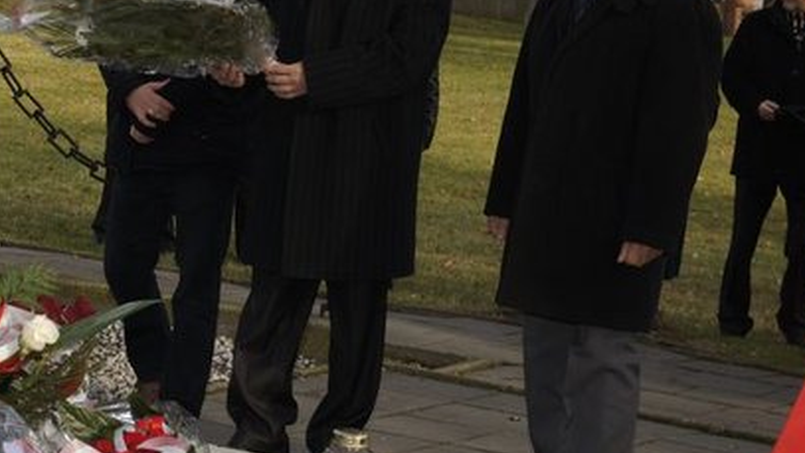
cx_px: 180
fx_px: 2409
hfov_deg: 18.8
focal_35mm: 113
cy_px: 121
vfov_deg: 10.7
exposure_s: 1/160
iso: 200
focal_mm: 45
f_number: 9
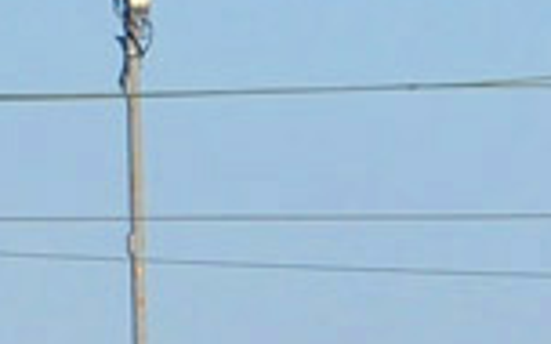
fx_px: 19026
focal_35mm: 1267
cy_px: 840
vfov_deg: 1.0
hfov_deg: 1.7
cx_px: 105
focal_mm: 105
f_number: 8
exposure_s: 1/500
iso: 200
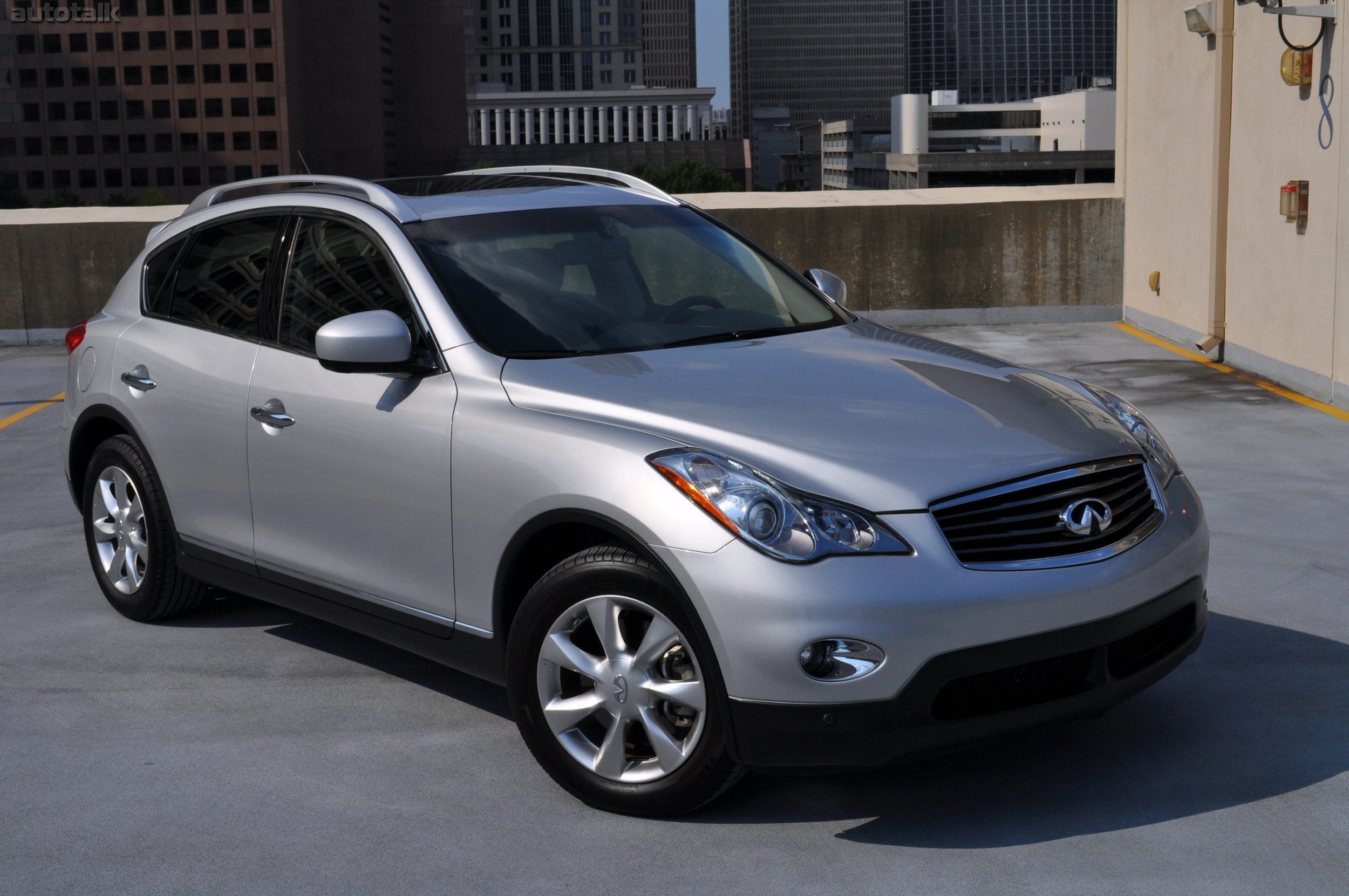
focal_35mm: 48
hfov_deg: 41.2
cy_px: 448
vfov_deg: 28.0
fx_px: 1797
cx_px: 674
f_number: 13
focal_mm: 32
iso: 200
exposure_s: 1/640
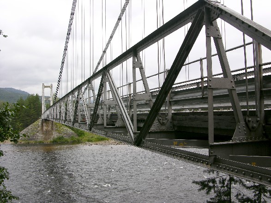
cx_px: 136
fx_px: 274
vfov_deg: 40.7
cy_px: 102
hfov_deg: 52.6
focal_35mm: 35
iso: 50
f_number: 5
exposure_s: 1/50.6
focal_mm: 8.9
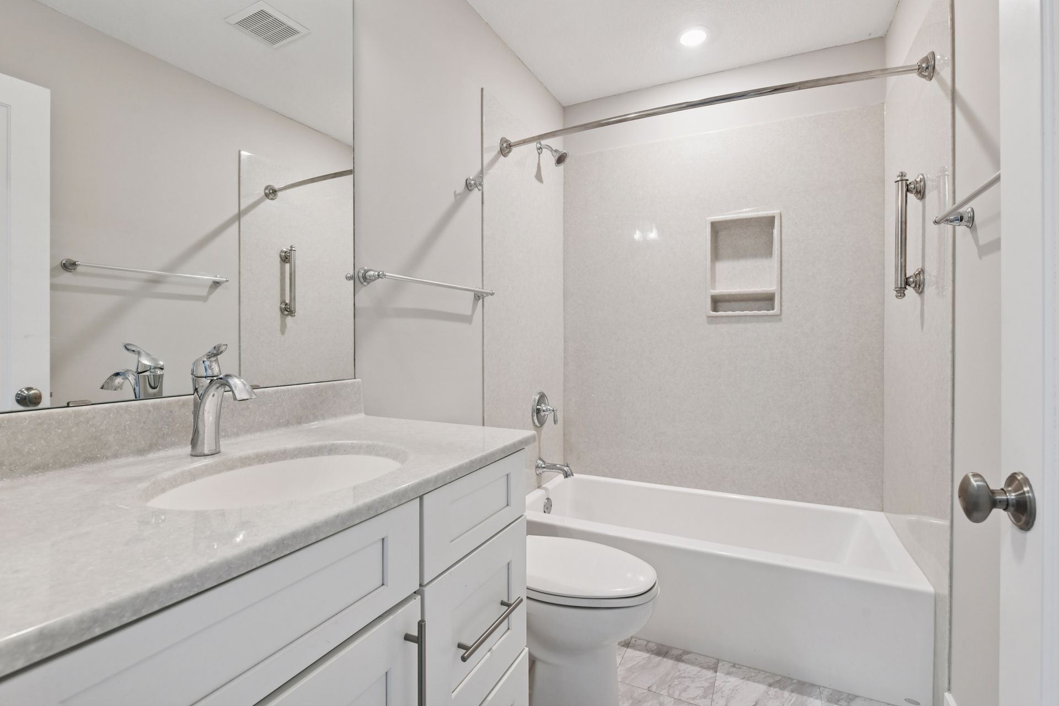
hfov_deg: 93.3
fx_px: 500
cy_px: 353
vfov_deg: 70.4
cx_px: 530
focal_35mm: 17
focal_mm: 17
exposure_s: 1/20
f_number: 8
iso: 640
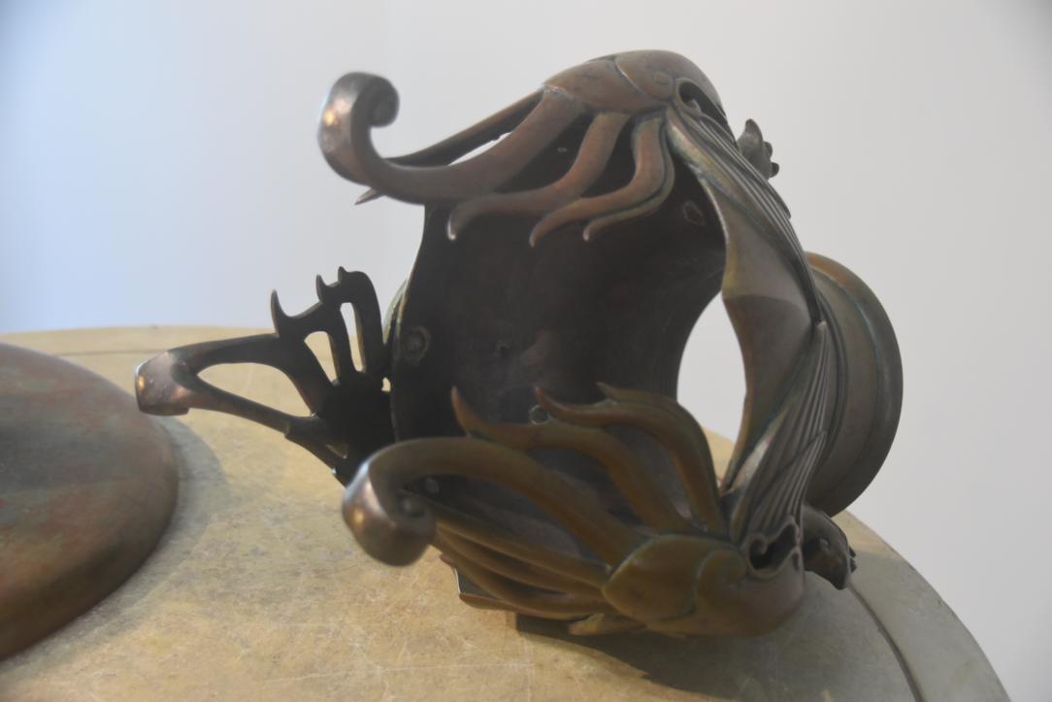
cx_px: 526
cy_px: 351
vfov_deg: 23.8
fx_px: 1666
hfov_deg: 35.0
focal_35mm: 57
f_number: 4.5
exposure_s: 1/60
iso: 1100
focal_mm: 38
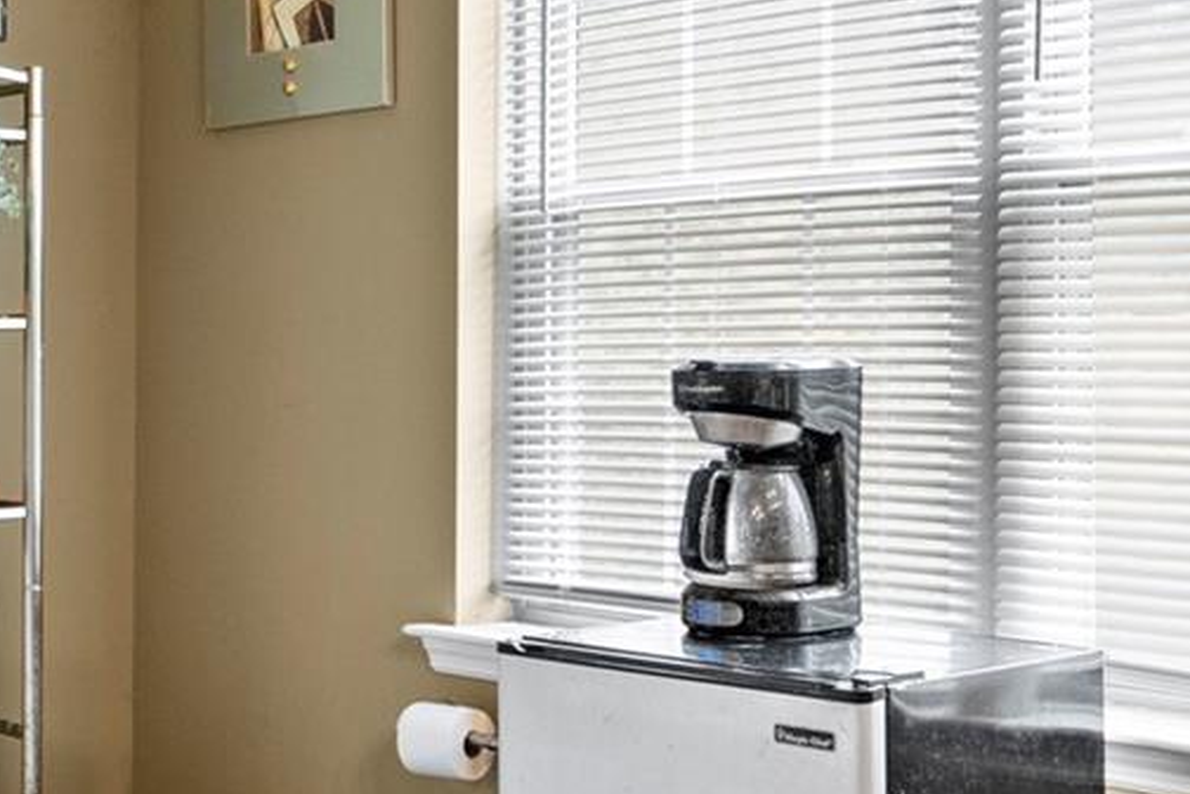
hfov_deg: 29.3
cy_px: 391
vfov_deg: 20.9
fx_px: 2148
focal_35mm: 65
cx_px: 57
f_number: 5.6
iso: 400
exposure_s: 1/10
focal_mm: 16
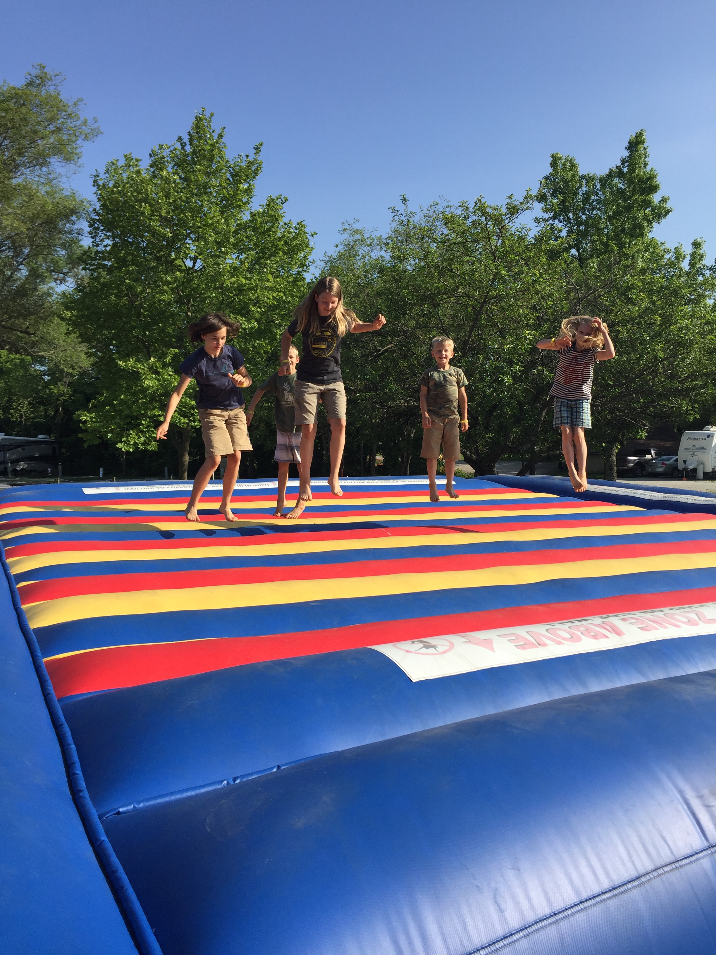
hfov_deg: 48.2
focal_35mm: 29
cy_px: 478
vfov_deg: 61.7
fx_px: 800
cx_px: 358
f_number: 2.2
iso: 32
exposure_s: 1/1647
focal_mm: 4.15
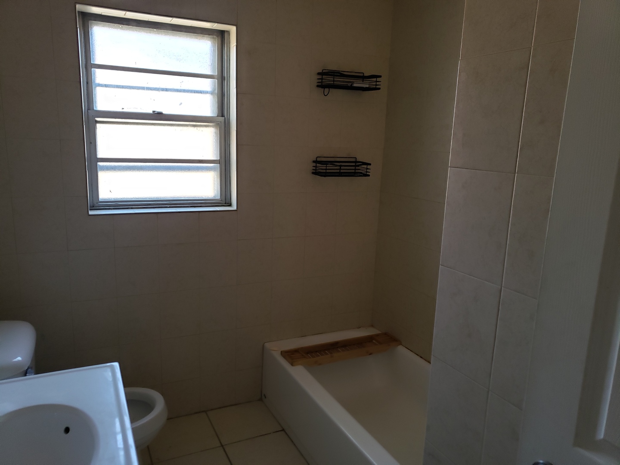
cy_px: 232
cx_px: 310
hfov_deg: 67.3
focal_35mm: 26
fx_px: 466
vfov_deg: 53.1
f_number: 1.5
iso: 250
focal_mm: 4.3
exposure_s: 1/100
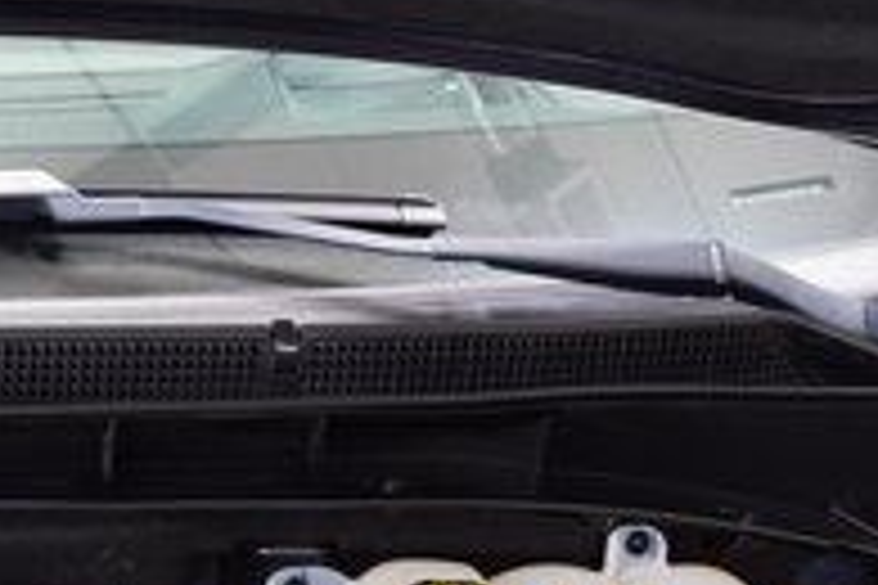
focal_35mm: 118
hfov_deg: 16.4
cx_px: -257
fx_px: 2878
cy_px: 461
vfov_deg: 11.6
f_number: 5
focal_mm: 24
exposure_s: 1/15
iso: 1600
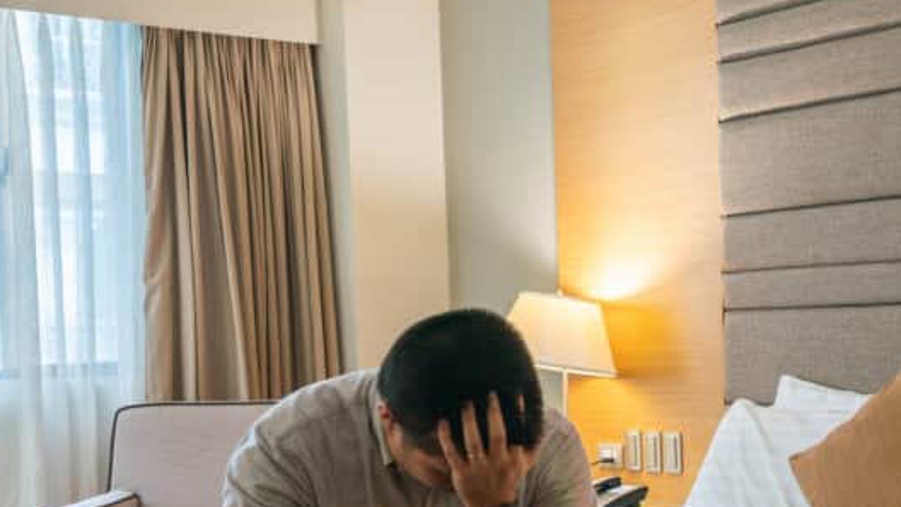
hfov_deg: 31.7
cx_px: 691
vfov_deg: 18.2
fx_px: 1553
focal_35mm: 65
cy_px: 458
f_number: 5.6
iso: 100
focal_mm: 32
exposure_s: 1/1.25
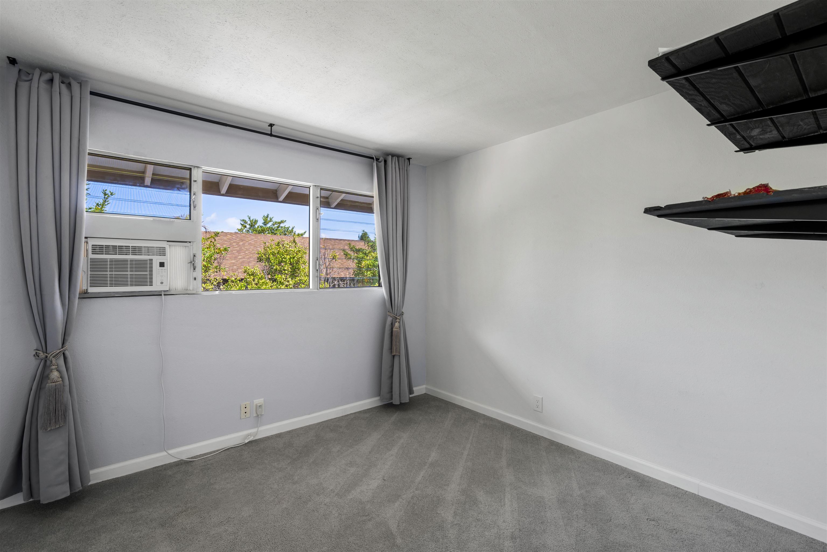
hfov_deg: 96.7
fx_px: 368
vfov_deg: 73.7
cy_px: 276
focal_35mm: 16
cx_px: 414
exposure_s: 1/2
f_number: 8
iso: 100
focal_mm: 16
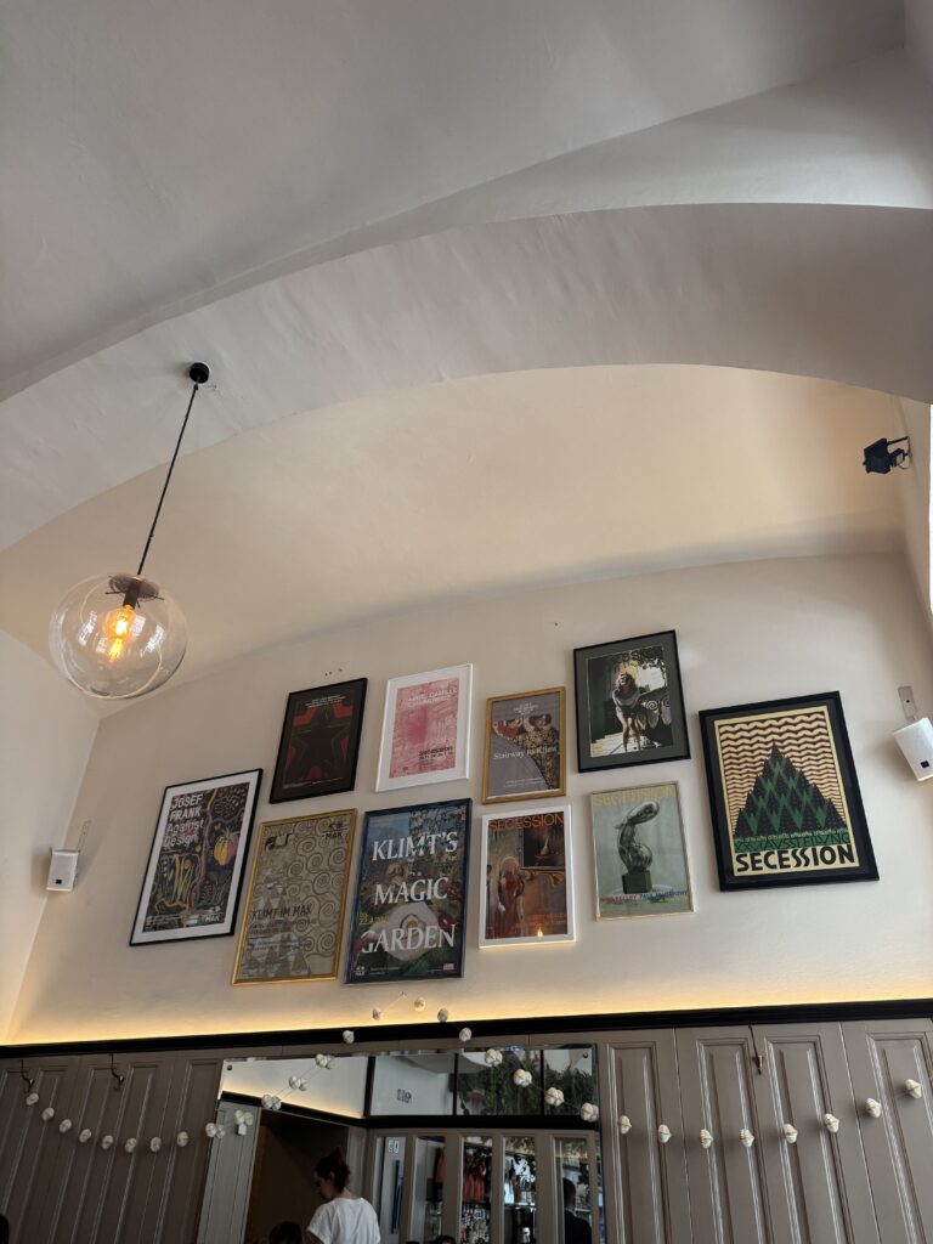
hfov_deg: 56.8
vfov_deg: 71.6
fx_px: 862
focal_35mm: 24
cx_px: 466
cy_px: 622
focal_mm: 6.76
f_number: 1.78
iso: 200
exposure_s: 1/100
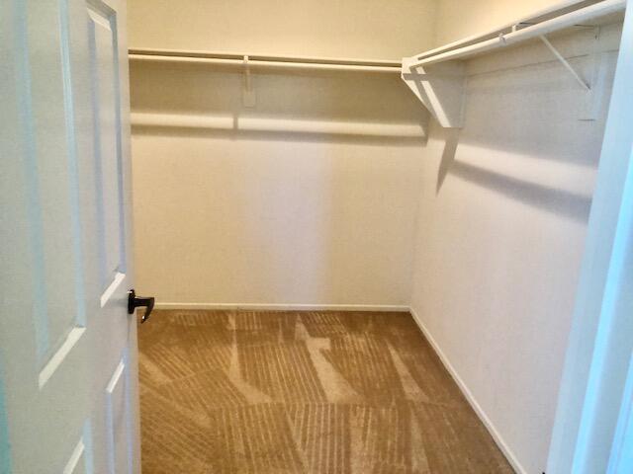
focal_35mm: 28
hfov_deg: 63.4
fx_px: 512
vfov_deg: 49.7
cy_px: 237
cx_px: 316
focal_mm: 3.99
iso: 250
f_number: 1.8
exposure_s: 1/60
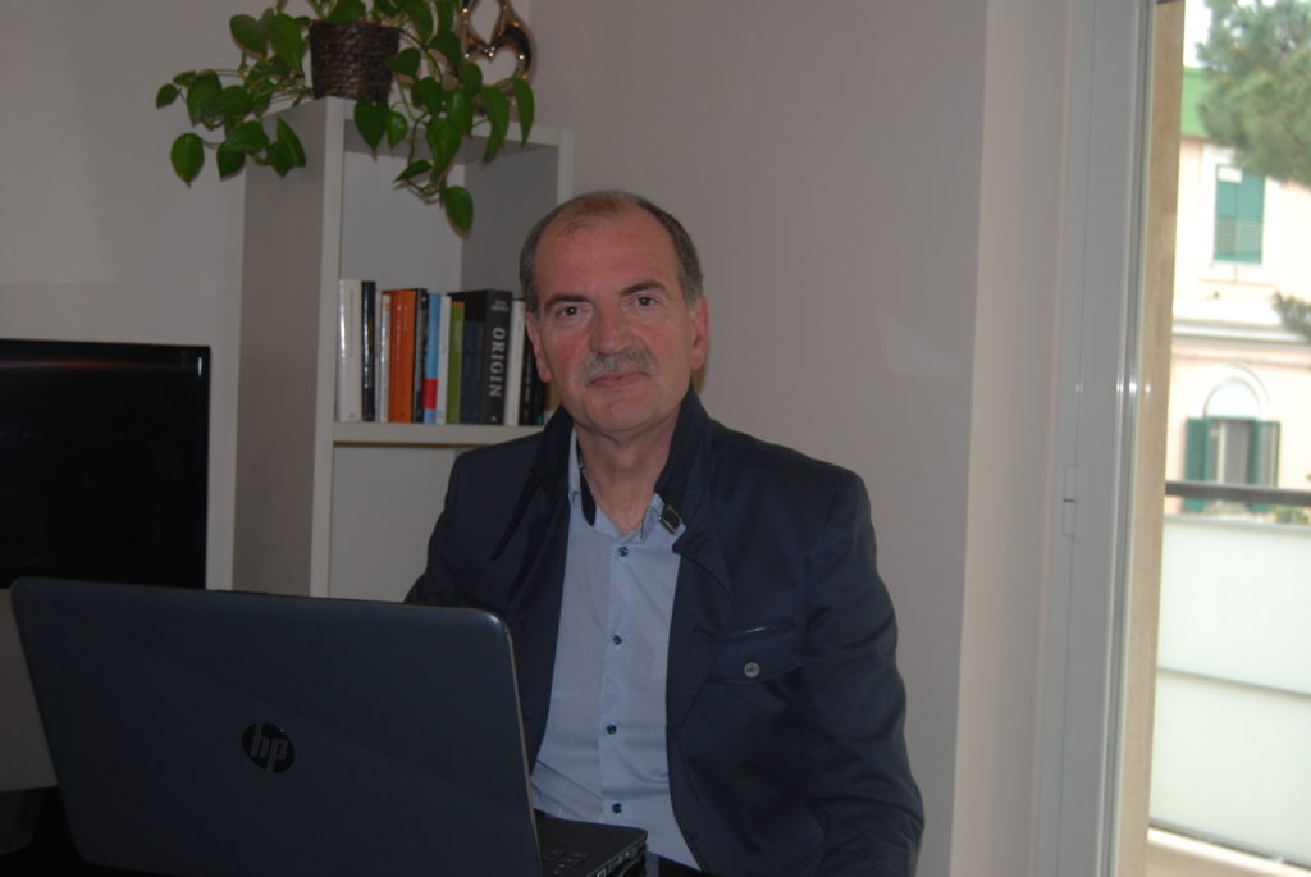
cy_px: 438
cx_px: 656
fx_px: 1750
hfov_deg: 41.1
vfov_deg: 28.1
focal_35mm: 48
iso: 200
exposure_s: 1/60
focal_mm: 32
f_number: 4.5
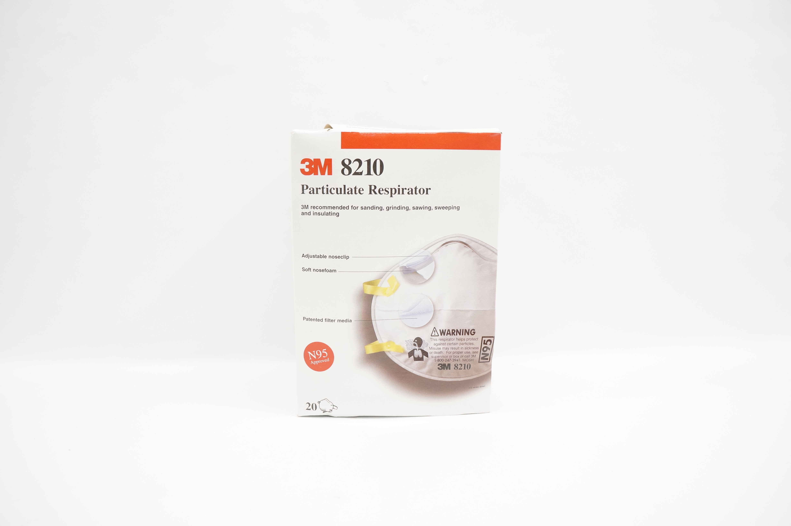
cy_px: 263
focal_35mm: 27
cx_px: 396
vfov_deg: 47.8
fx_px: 593
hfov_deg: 67.4
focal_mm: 18
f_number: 5.6
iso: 800
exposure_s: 1/125
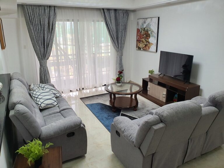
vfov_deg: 53.1
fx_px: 168
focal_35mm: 26
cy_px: 84
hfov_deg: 67.3
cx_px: 112
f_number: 2.4
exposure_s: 1/100
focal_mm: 4.3
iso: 125
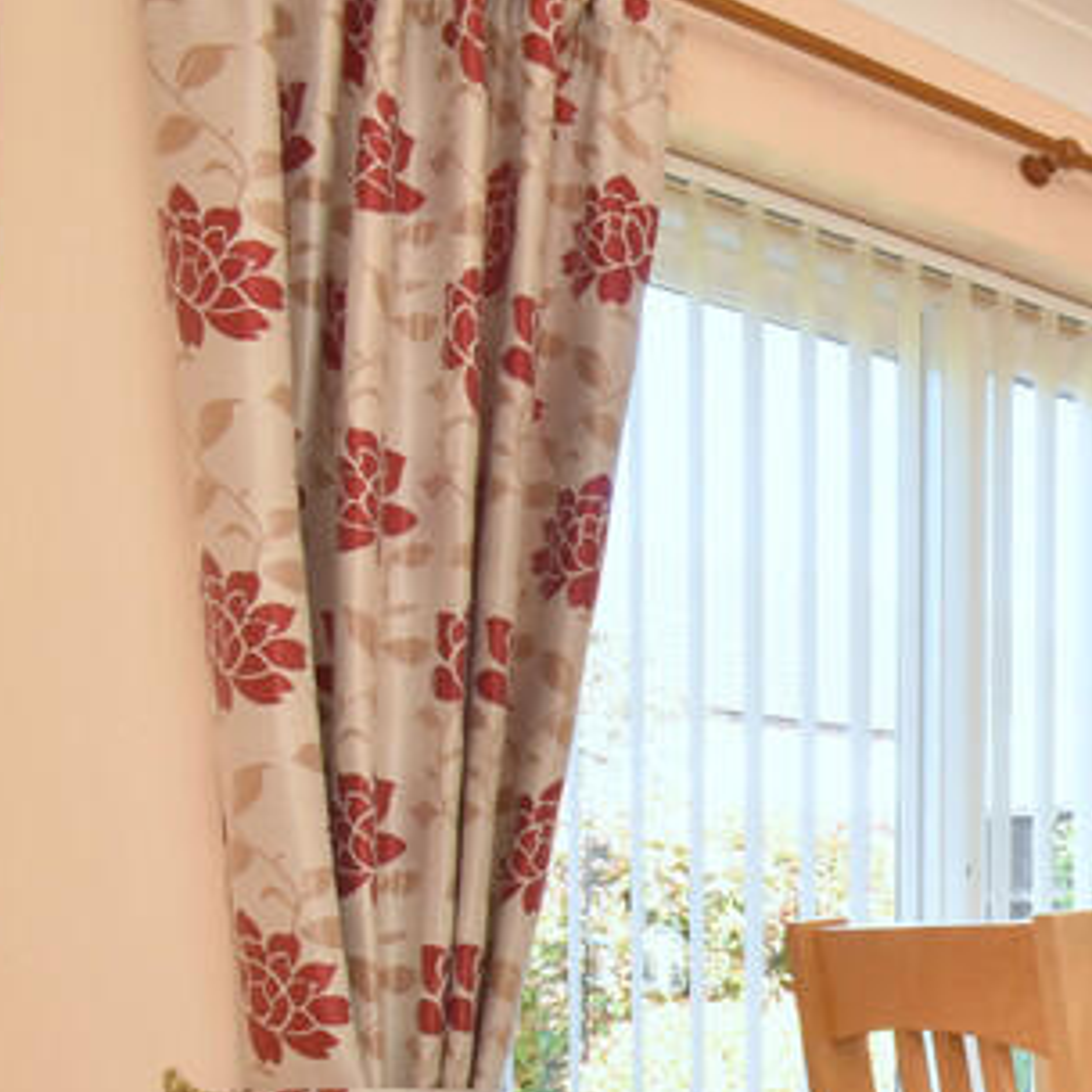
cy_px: 964
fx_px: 1535
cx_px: 1613
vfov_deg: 36.9
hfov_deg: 27.7
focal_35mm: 43
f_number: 9
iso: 800
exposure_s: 1/60
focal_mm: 10
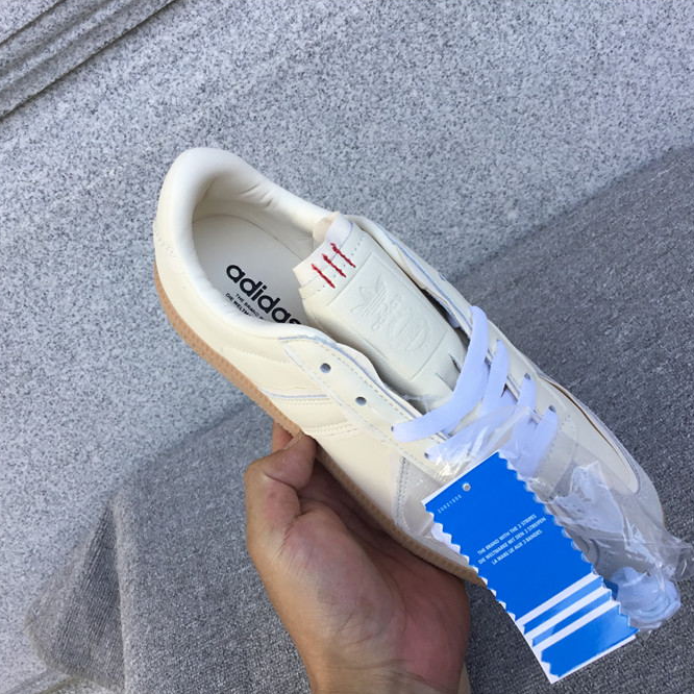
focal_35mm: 37
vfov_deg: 44.9
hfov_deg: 44.9
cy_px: 350
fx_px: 839
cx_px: 342
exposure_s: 1/100
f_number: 2.4
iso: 25
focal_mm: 3.3
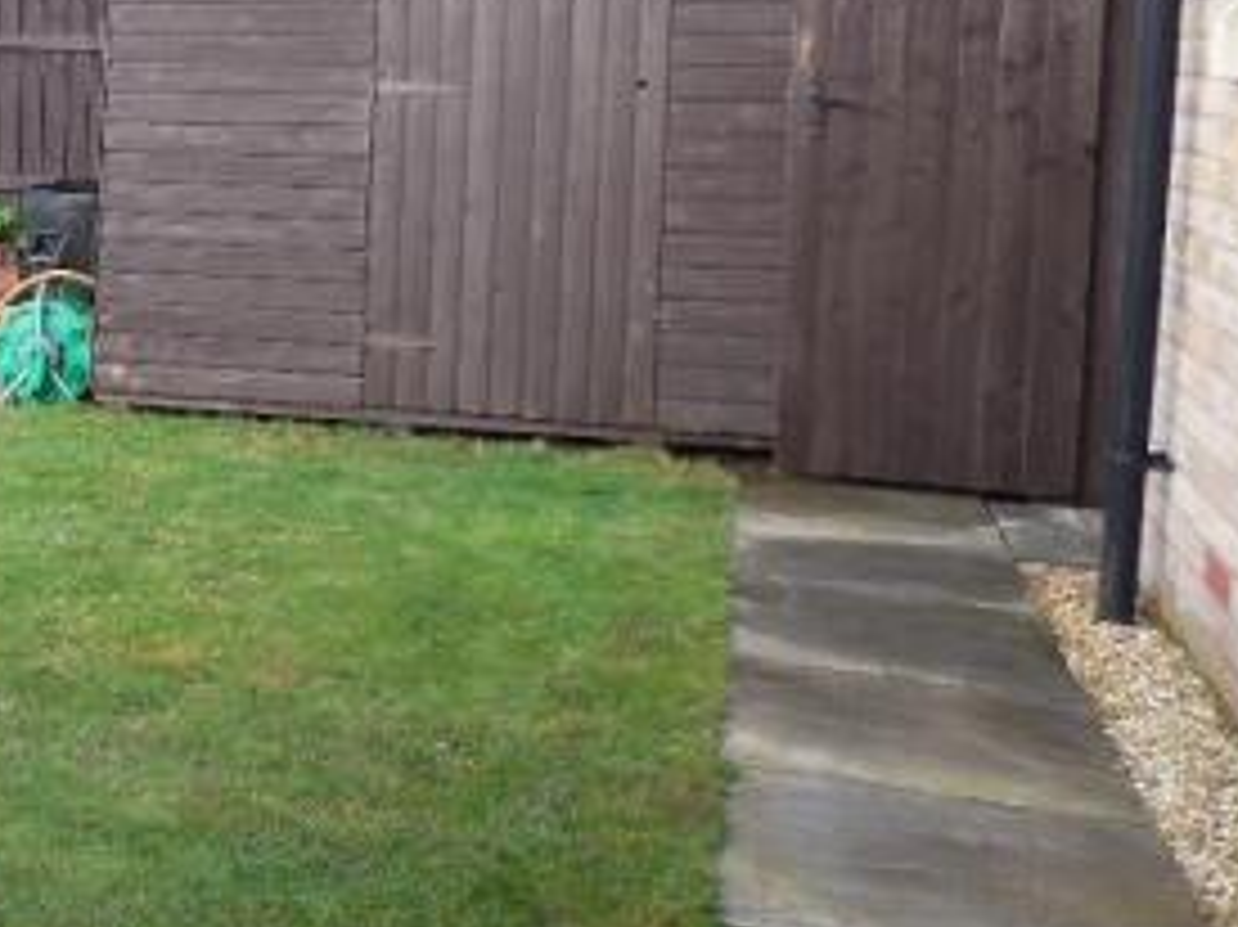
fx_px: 1895
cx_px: 20
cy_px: 232
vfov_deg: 27.1
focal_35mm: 53
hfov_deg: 33.3
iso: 125
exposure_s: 1/60
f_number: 3.7
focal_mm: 4.5
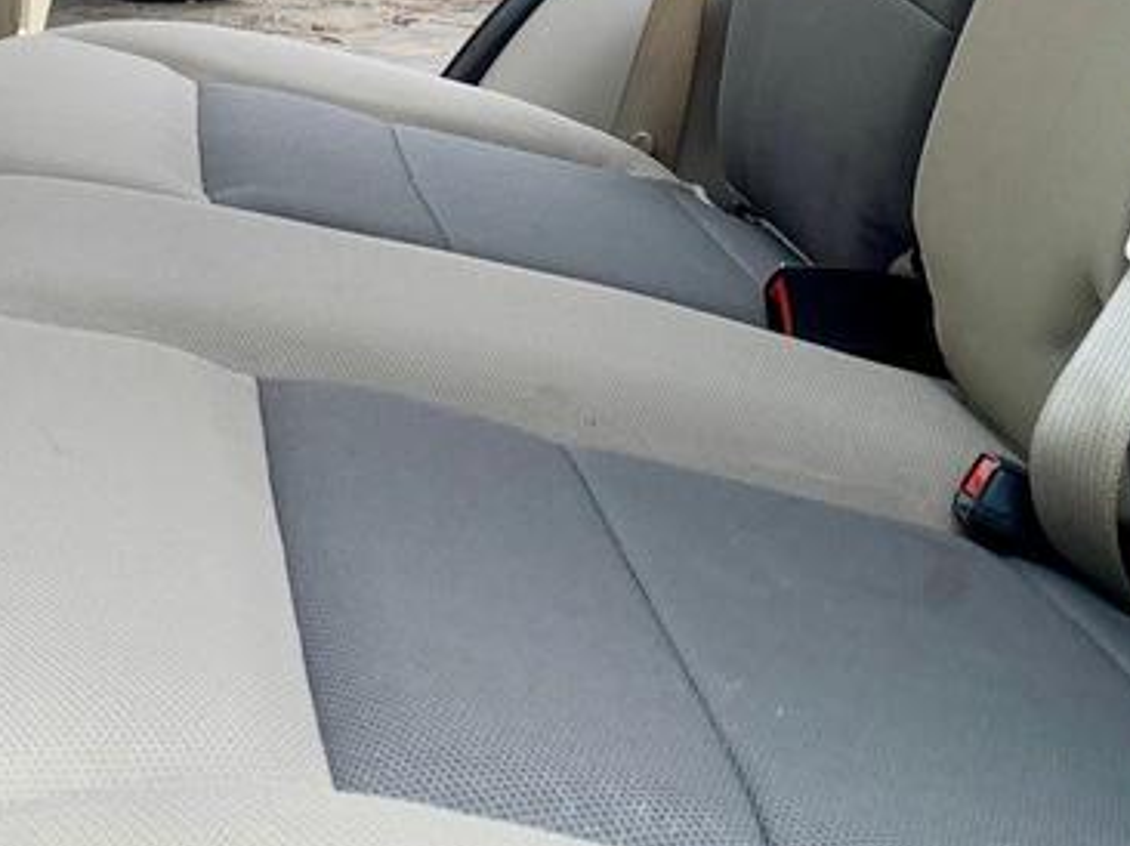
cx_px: 429
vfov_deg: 15.4
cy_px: -290
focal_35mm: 91
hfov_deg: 21.5
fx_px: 2969
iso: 25
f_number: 1.8
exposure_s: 1/301
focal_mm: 4.25
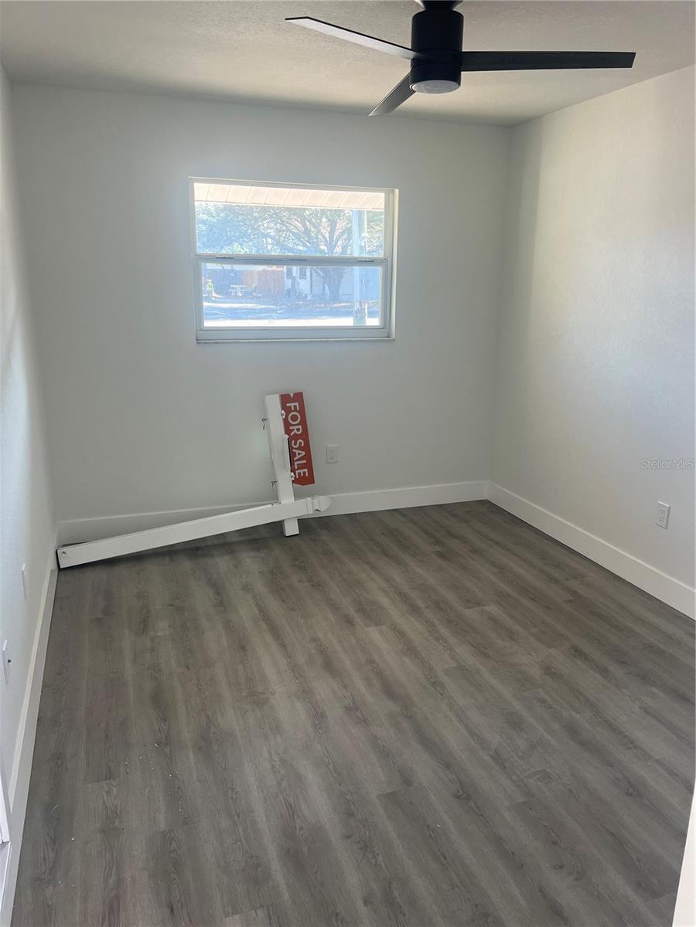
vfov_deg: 67.3
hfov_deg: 53.1
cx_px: 348
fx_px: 697
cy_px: 464
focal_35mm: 26
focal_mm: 5.7
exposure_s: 1/121
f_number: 1.5
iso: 100
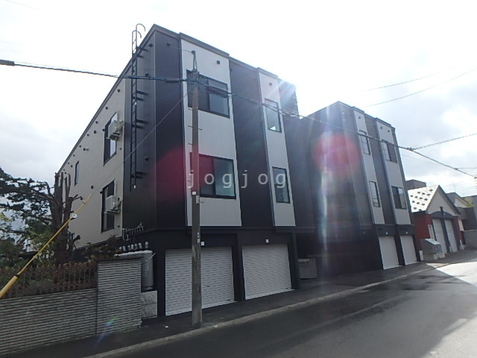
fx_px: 289
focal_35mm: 21
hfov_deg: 79.0
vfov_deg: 63.4
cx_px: 238
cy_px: 179
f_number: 6
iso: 125
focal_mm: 3.7
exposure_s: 1/400
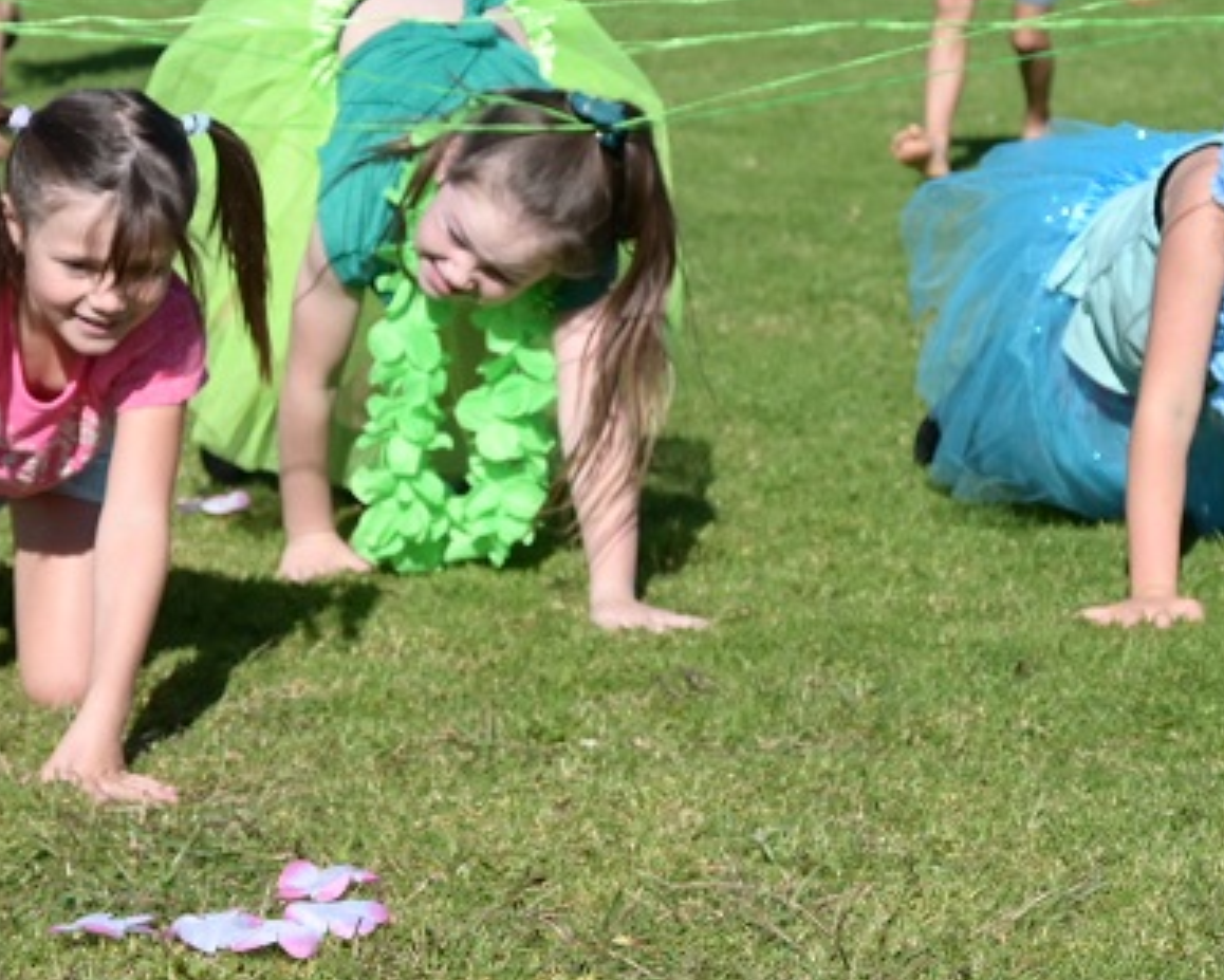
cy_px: 165
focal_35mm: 136
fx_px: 4928
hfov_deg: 14.2
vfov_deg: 11.3
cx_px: 650
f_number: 6
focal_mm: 46
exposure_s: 1/1250
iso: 200
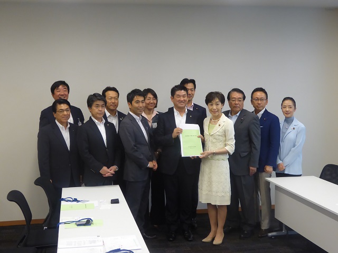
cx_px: 169
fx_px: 557
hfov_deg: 33.8
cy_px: 126
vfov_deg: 25.7
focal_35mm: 57
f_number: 4.1
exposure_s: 1/40
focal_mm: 9.6
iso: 400
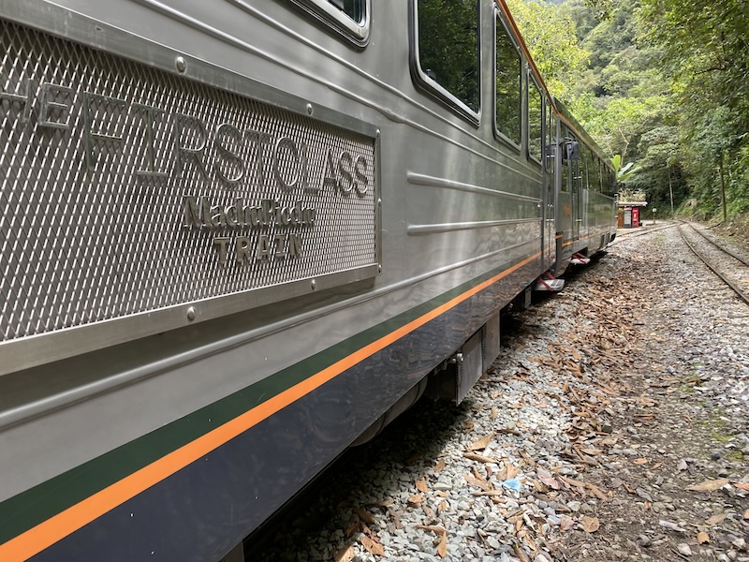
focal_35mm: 26
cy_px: 281
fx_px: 563
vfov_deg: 53.1
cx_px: 374
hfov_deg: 67.3
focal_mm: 4.25
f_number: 1.8
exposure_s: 1/121
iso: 50
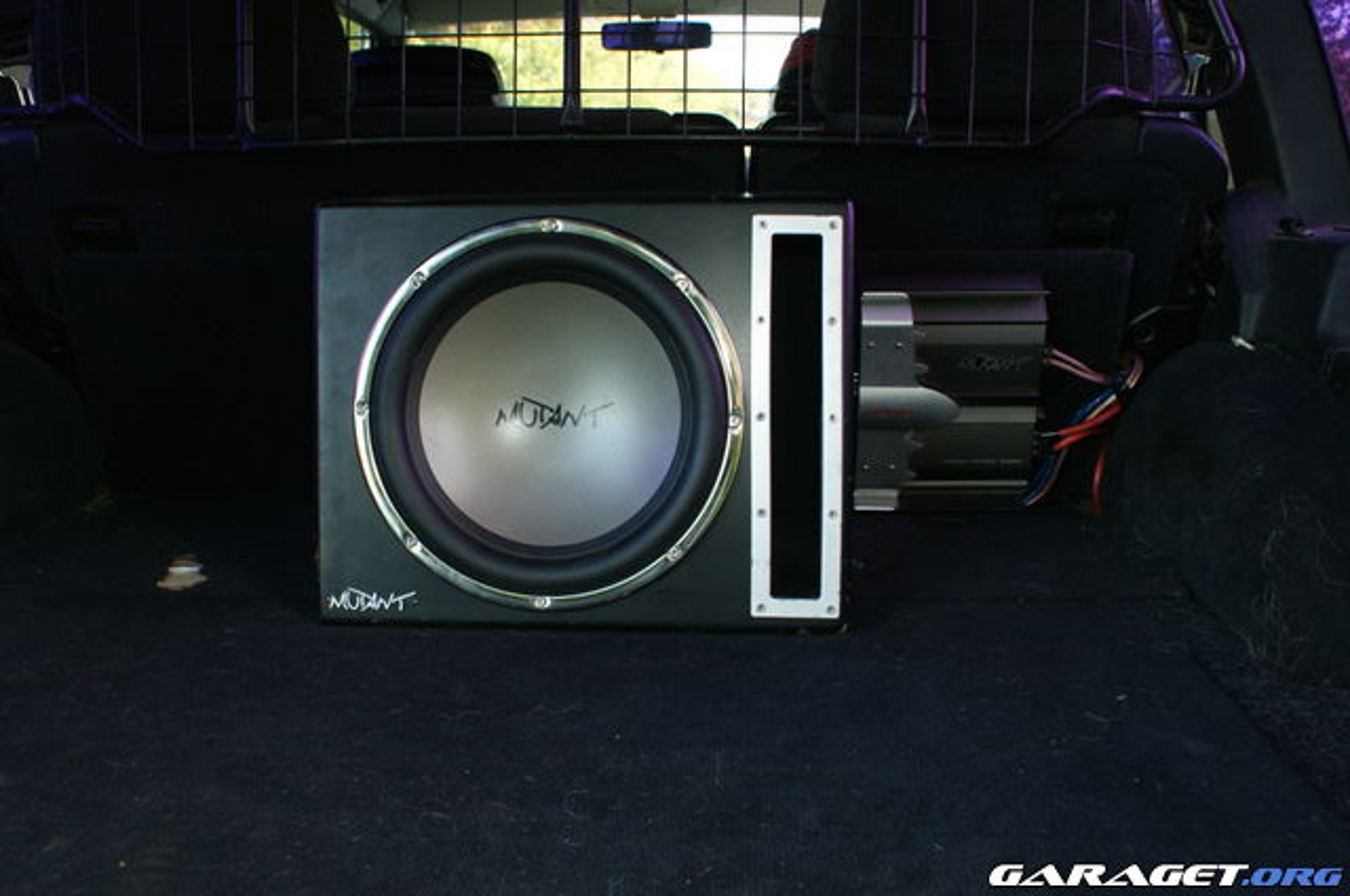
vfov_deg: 43.5
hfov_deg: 62.0
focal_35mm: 30
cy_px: 448
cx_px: 675
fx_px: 1124
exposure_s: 1/60
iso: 400
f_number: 5.6
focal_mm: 20
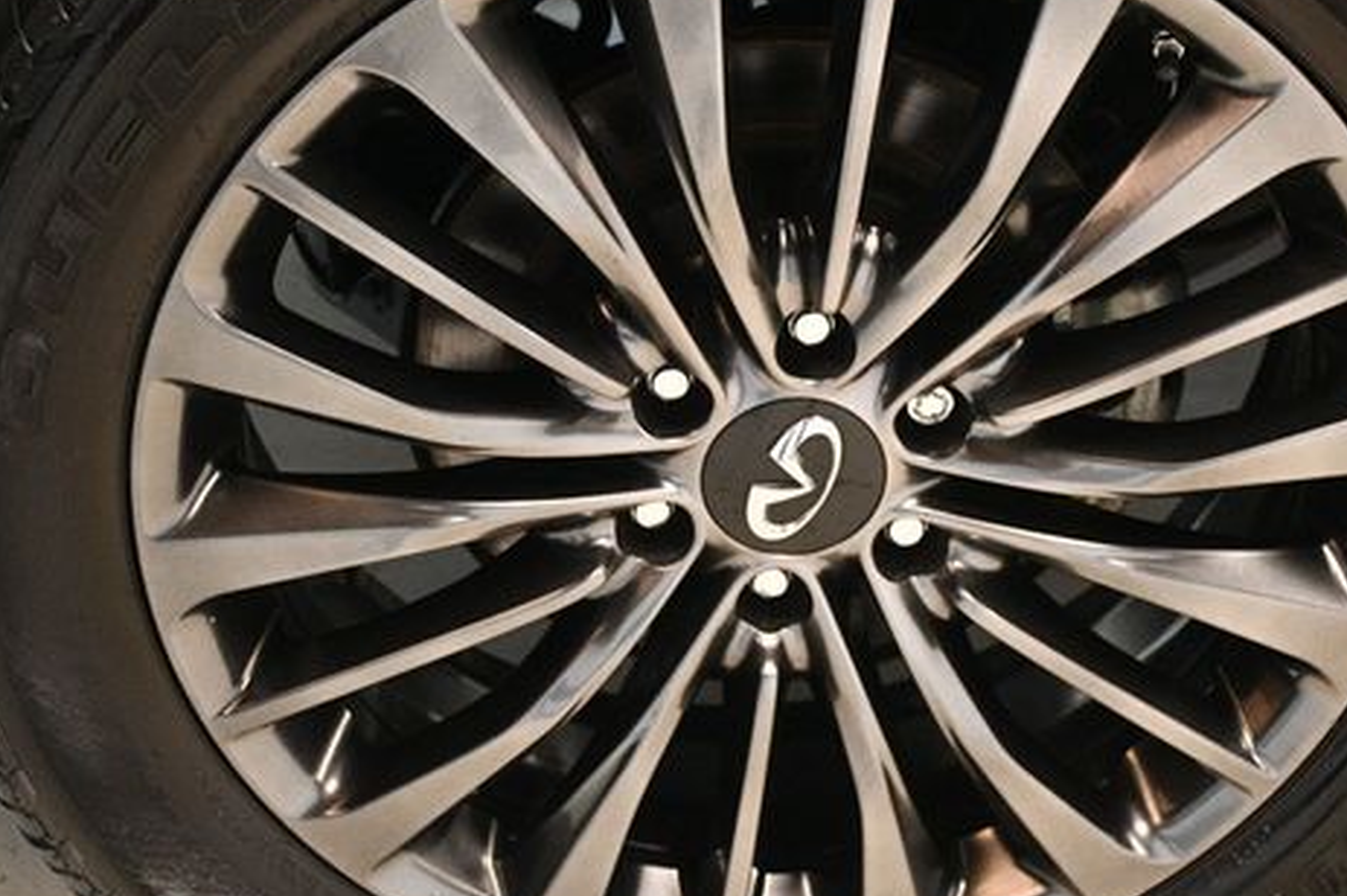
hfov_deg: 24.4
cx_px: 823
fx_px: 3103
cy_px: 436
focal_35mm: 83
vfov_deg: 16.4
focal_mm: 40
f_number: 4.5
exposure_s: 1/60
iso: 3200
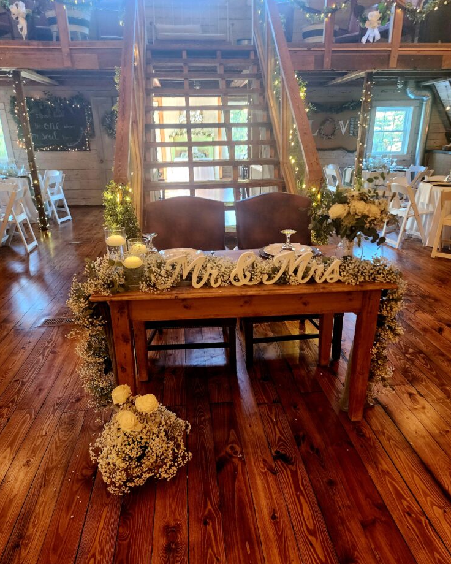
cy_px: 310
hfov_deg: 56.8
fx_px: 417
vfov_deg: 67.9
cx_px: 224
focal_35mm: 25
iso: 250
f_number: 1.8
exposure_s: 1/30
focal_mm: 6.4
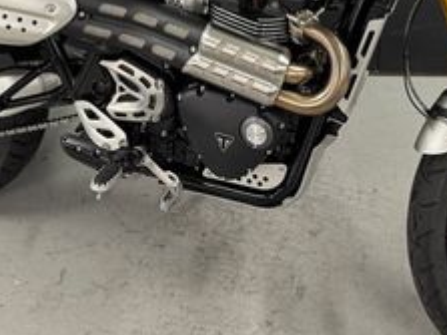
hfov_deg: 28.2
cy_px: -108
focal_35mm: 69
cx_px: 253
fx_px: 891
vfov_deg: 19.5
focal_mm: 6.76
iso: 200
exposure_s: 1/100
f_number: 1.78
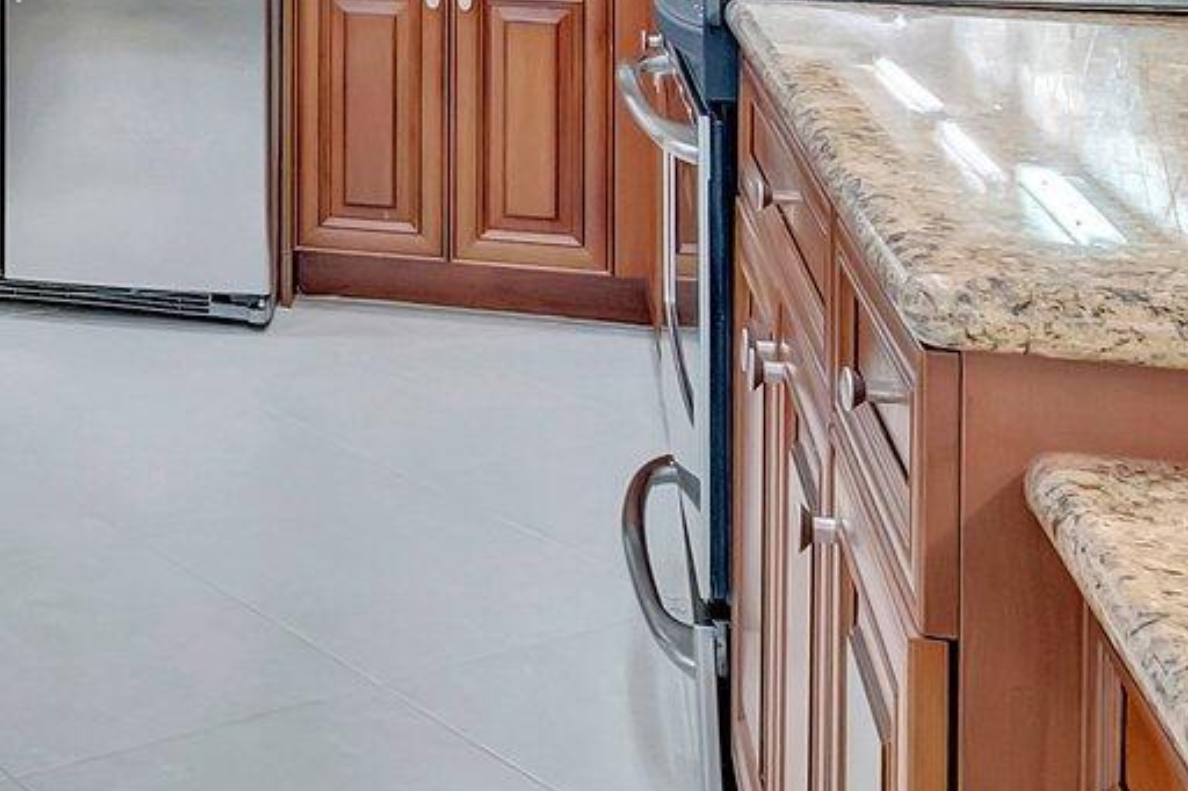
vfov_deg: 20.3
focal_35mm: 60
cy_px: -291
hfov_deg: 29.2
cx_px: -204
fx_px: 1979
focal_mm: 10
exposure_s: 1/3.33
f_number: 8
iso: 640
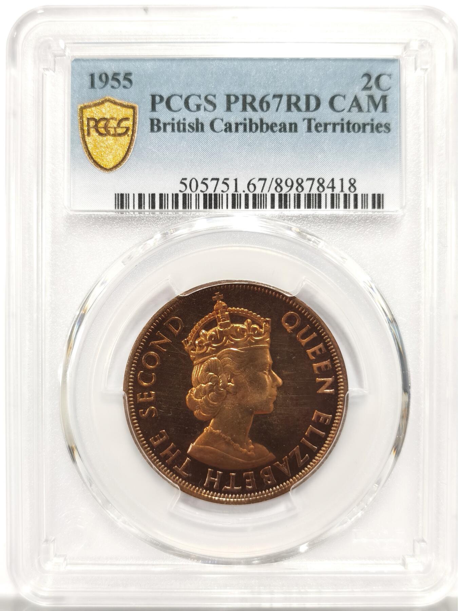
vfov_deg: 35.5
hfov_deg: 27.0
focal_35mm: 54
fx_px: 953
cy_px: 306
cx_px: 229
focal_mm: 5.56
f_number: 16
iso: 200
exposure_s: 1/100
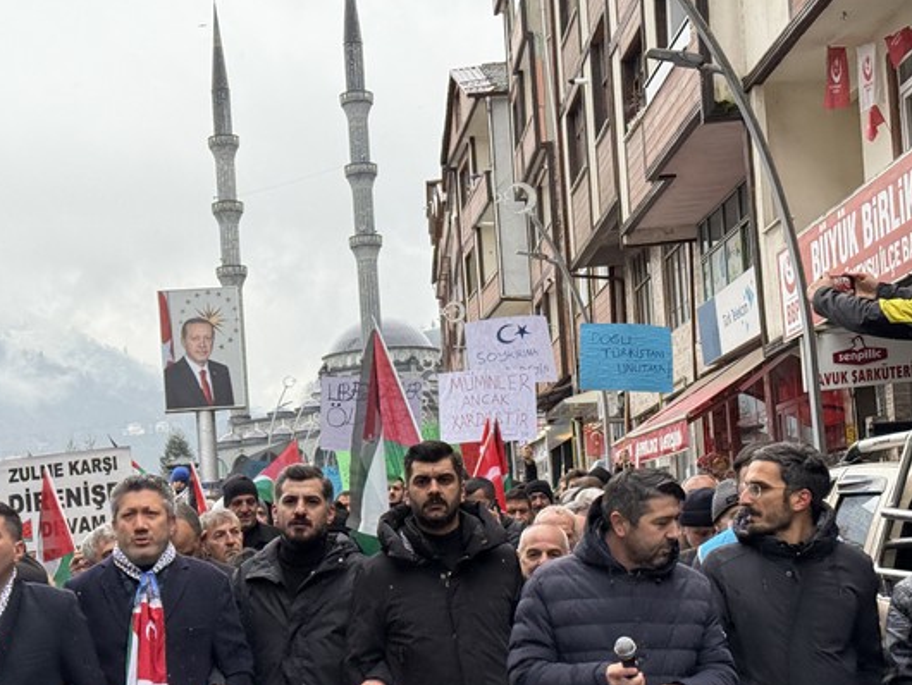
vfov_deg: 21.9
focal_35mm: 67
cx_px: 325
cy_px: 443
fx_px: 1766
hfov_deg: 28.8
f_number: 1.78
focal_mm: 6.76
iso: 80
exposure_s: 1/437
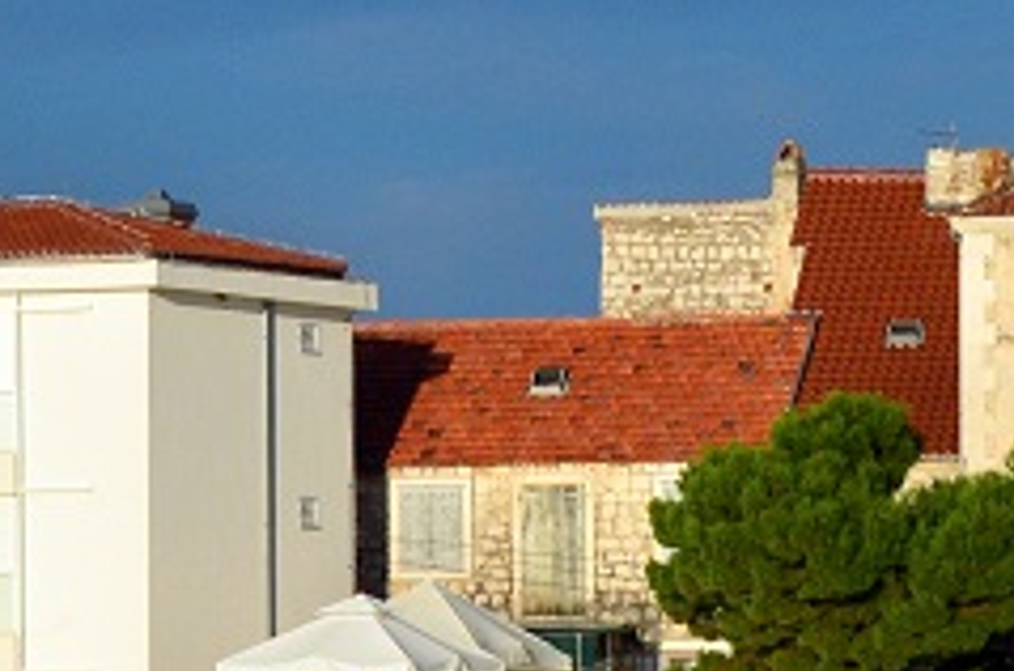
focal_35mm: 440
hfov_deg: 4.7
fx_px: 12361
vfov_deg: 3.1
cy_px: 331
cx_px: 1179
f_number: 5.6
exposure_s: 1/8000
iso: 800
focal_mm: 70
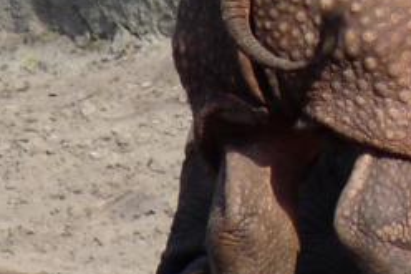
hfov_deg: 1.1
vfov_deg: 0.7
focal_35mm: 1959
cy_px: -133
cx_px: 630
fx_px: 22350
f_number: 5.6
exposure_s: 1/250
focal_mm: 73.6
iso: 100
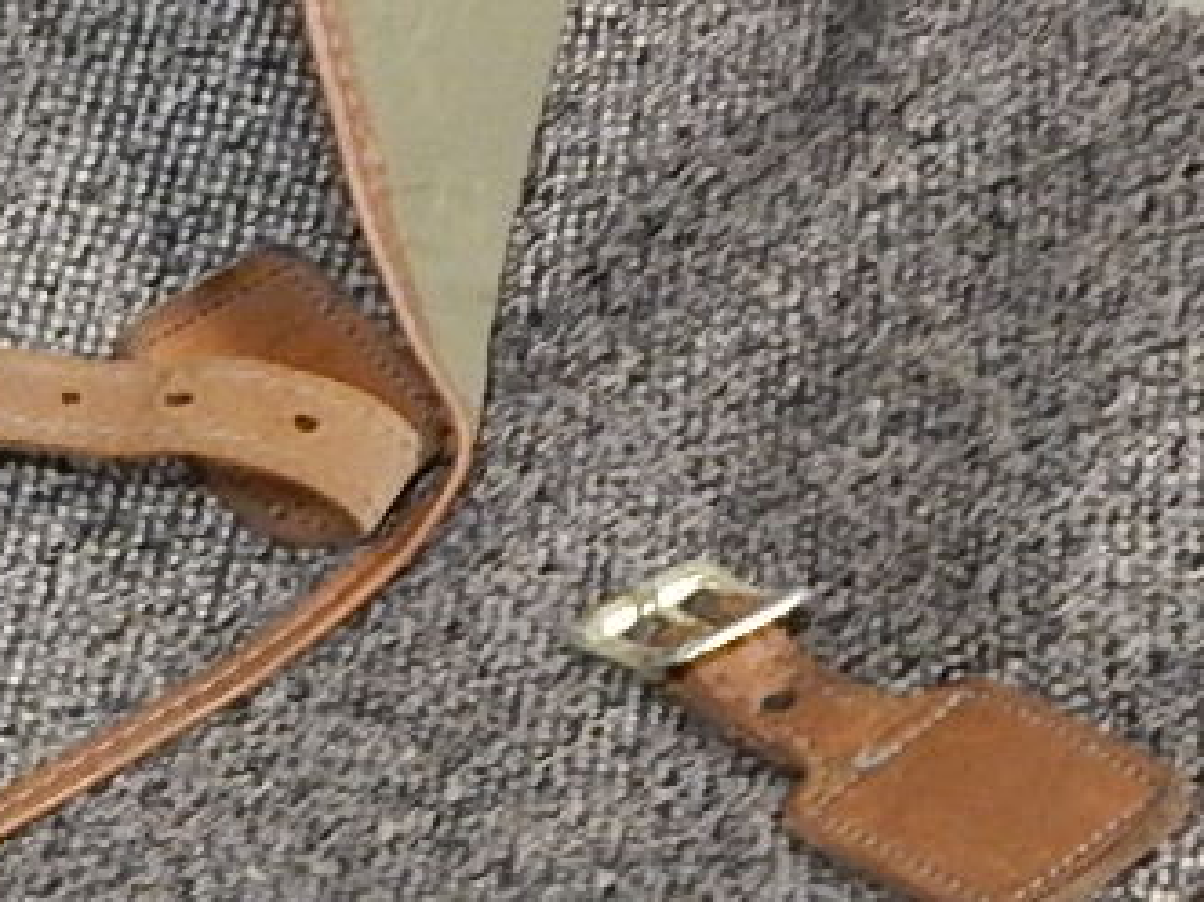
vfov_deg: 9.8
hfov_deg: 12.8
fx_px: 5215
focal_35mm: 150
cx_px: -287
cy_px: 873
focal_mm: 5.6
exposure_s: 1/25
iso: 400
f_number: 3.2
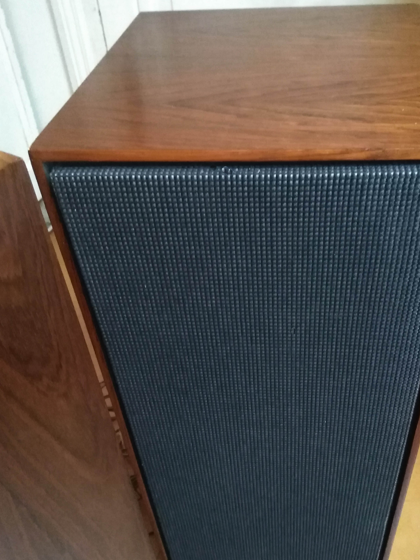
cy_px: 306
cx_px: 241
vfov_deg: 55.3
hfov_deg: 42.8
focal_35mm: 33
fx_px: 534
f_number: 2
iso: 2696
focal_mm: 3.54
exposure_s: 1/12.5
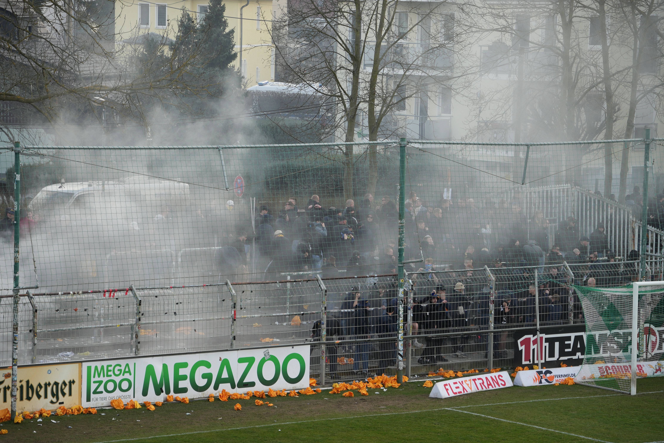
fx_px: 2619
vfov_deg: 9.7
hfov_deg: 14.5
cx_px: 335
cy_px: 220
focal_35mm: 142
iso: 160
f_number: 5.6
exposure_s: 1/160
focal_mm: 92
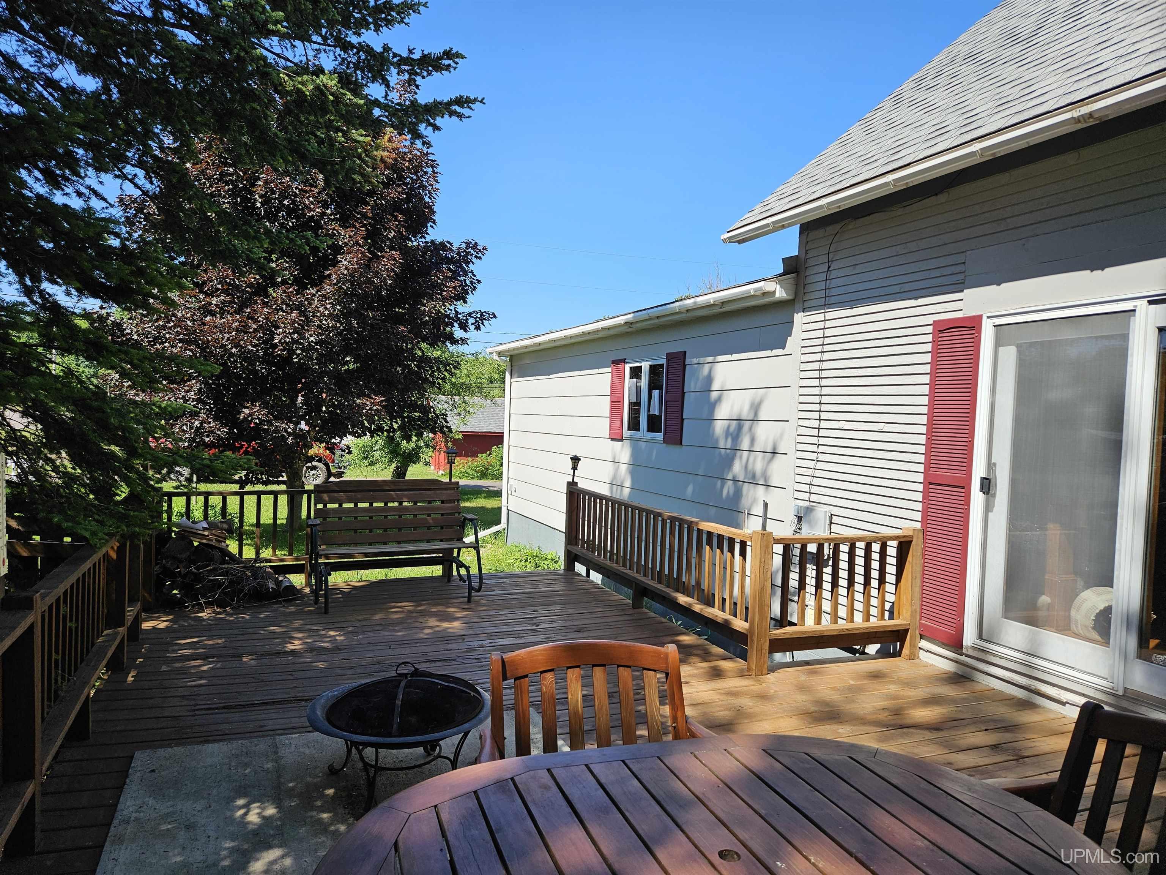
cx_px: 583
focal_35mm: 23
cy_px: 438
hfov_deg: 73.9
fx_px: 775
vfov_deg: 58.9
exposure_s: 1/1497
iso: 32
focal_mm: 5.4
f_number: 1.8
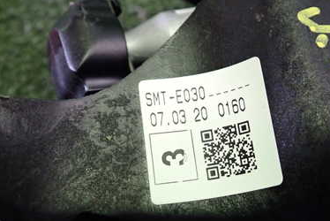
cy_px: 127
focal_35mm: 50
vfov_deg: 27.0
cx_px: 207
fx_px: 459
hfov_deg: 39.3
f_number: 2.3
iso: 500
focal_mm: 5.4
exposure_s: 1/30
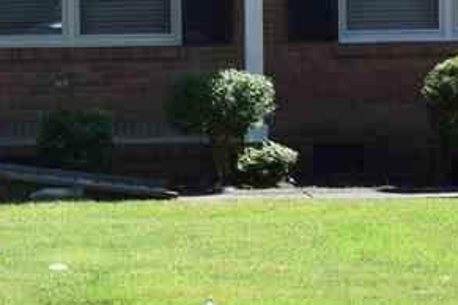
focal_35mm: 198
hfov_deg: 9.8
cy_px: 89
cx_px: -367
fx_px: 2519
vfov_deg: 6.9
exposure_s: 1/250
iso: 200
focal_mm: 30
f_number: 8
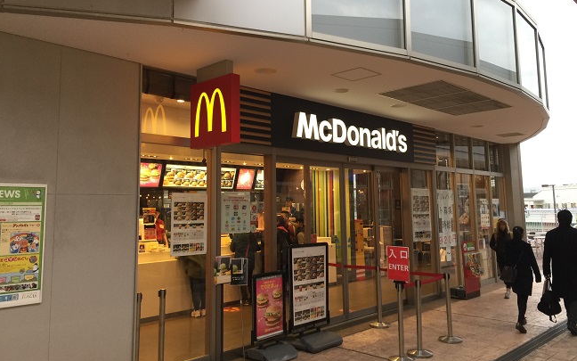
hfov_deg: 61.2
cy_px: 153
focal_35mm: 31
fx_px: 487
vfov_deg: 40.5
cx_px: 288
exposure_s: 1/40
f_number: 2.2
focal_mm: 4.15
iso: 40
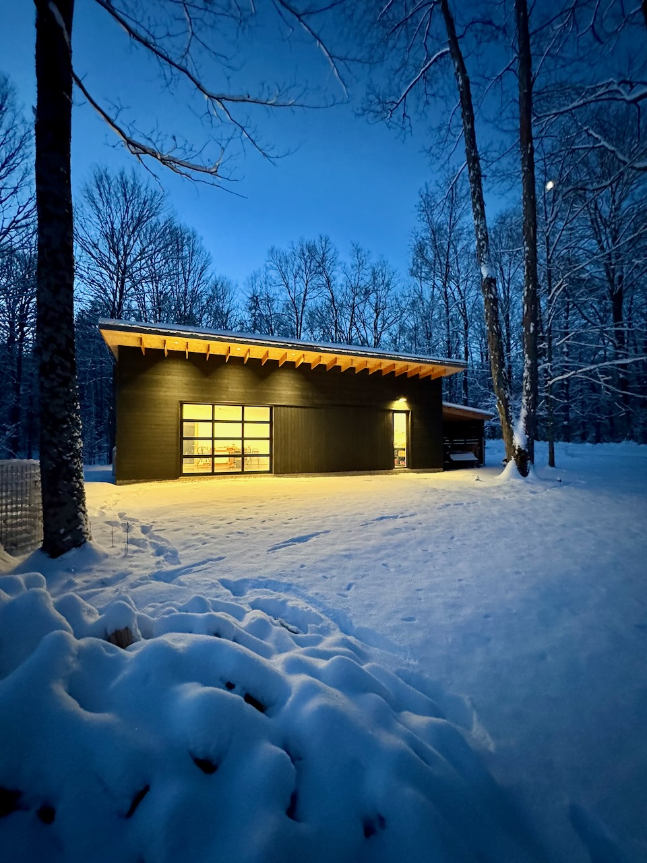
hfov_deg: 85.7
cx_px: 324
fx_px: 349
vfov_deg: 102.1
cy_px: 432
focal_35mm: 14
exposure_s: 1/40
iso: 1000
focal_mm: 2.22
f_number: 2.2
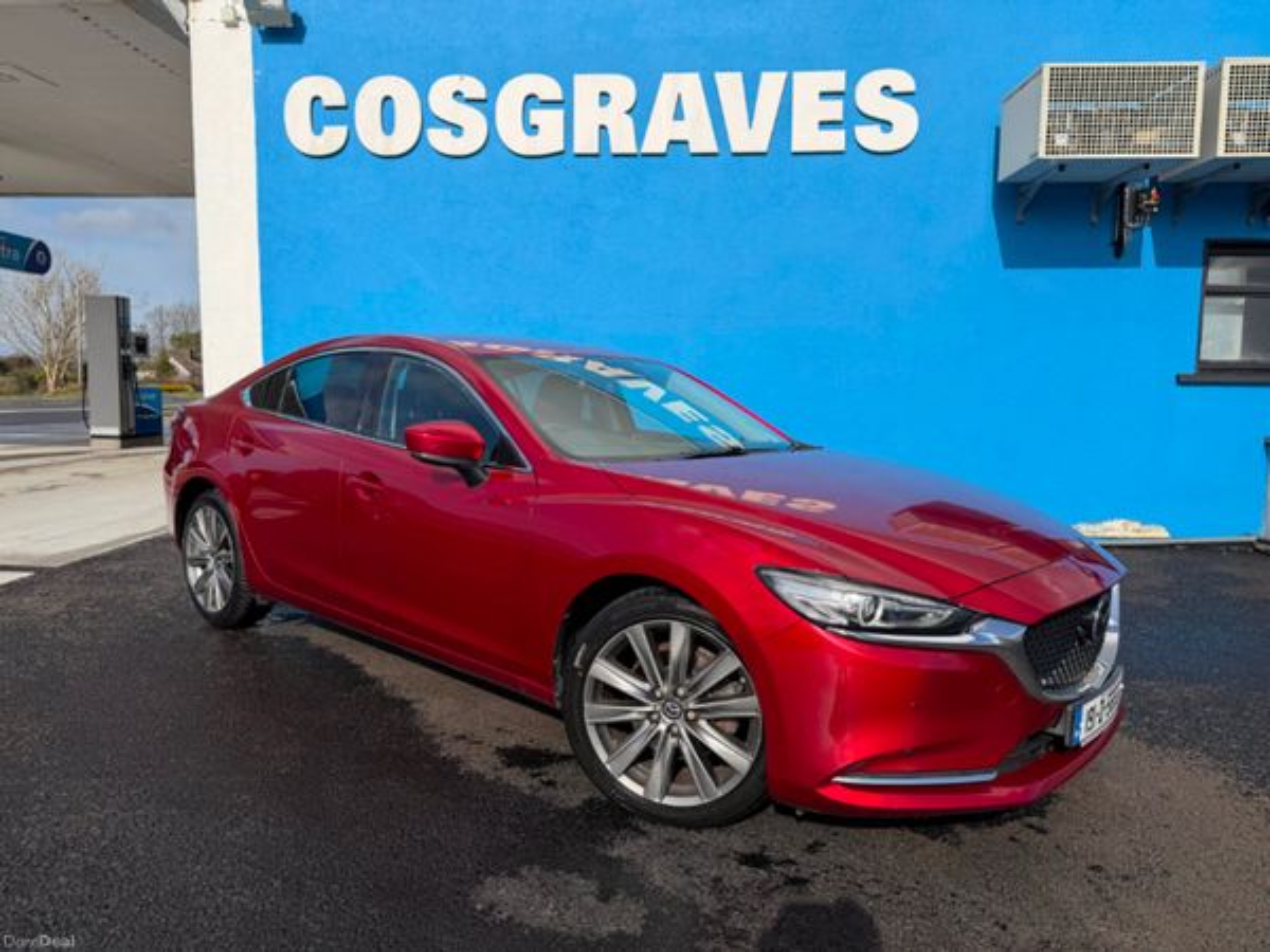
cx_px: 635
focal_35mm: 24
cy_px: 476
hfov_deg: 71.6
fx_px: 881
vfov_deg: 56.8
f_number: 1.78
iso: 80
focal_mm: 6.76
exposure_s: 1/6173
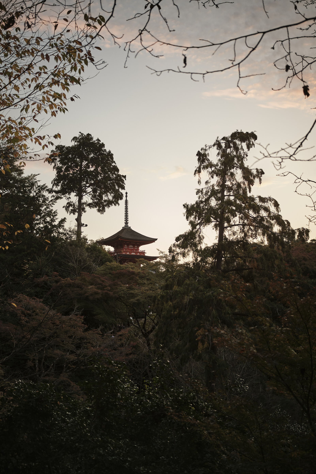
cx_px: 158
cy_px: 237
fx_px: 540
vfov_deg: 47.4
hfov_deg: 32.6
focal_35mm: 41
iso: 80
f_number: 2.8
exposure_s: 1/80
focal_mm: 27
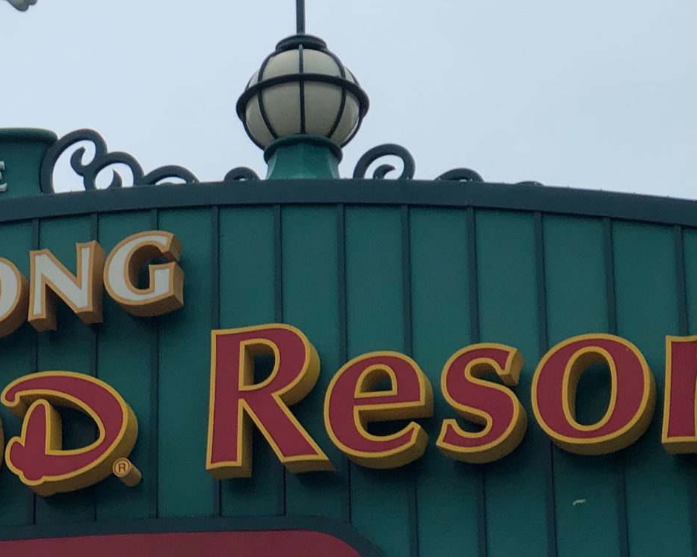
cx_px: -132
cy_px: 472
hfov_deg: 11.7
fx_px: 3341
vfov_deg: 9.5
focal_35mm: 162
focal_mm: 6.6
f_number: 2.8
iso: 20
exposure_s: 1/149
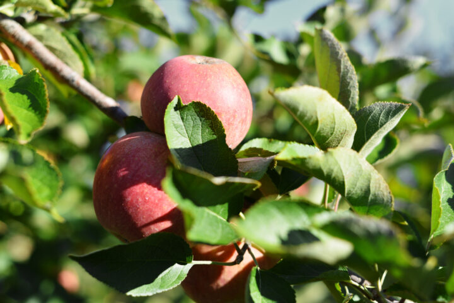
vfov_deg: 27.0
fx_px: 631
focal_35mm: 50
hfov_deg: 39.6
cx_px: 227
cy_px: 152
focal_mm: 50
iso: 100
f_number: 3.5
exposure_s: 1/500
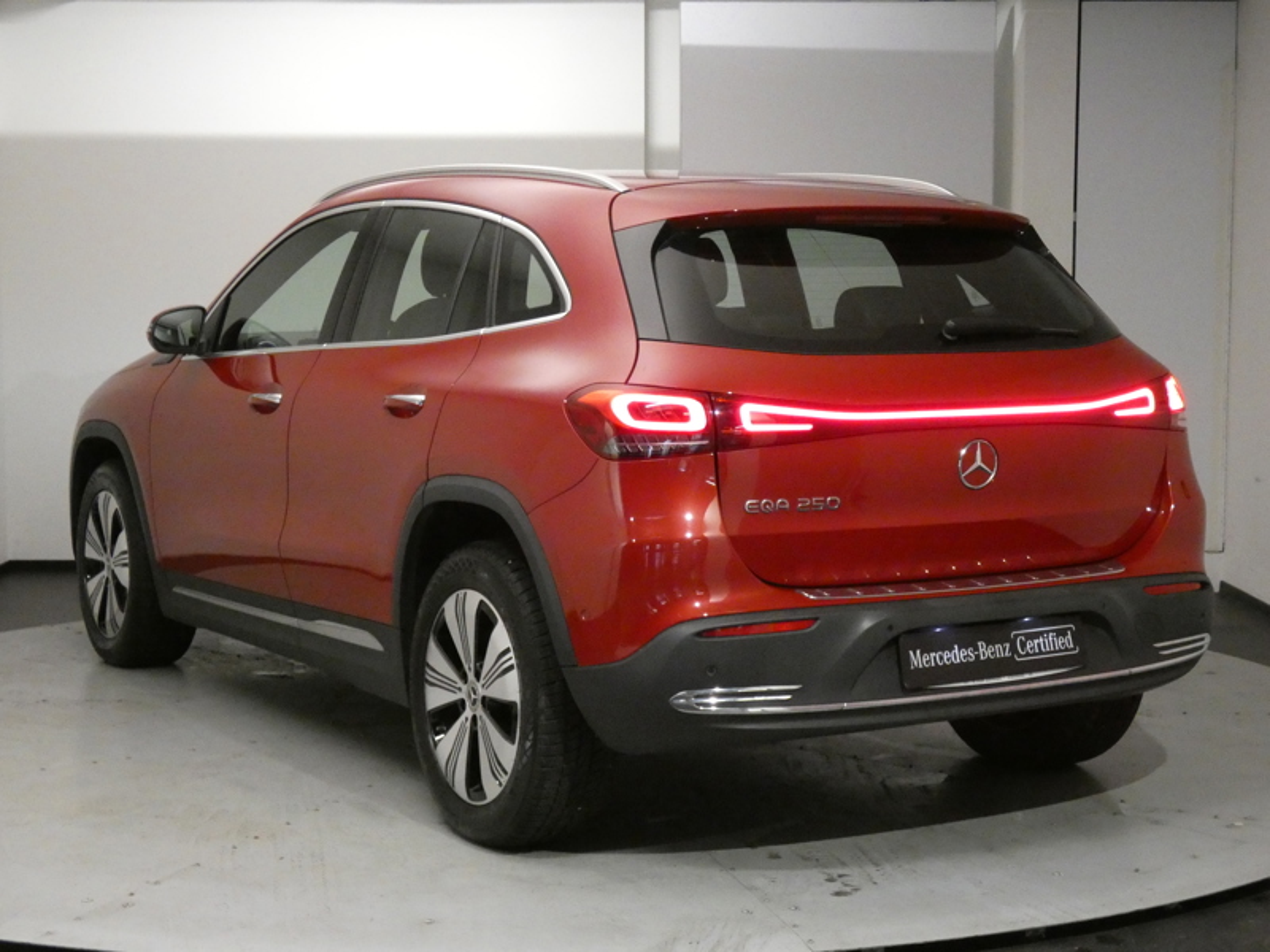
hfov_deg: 33.2
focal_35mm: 58
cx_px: 635
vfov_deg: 25.2
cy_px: 476
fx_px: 2128
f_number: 4.1
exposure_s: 1/60
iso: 1600
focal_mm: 10.4
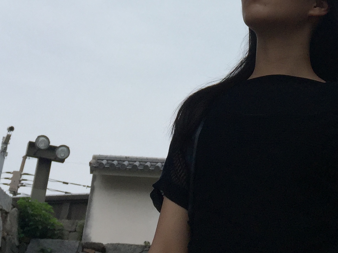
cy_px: -68
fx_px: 791
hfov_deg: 24.1
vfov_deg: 17.2
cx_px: 196
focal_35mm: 81
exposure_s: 1/1883
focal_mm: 4.15
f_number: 2.2
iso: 32
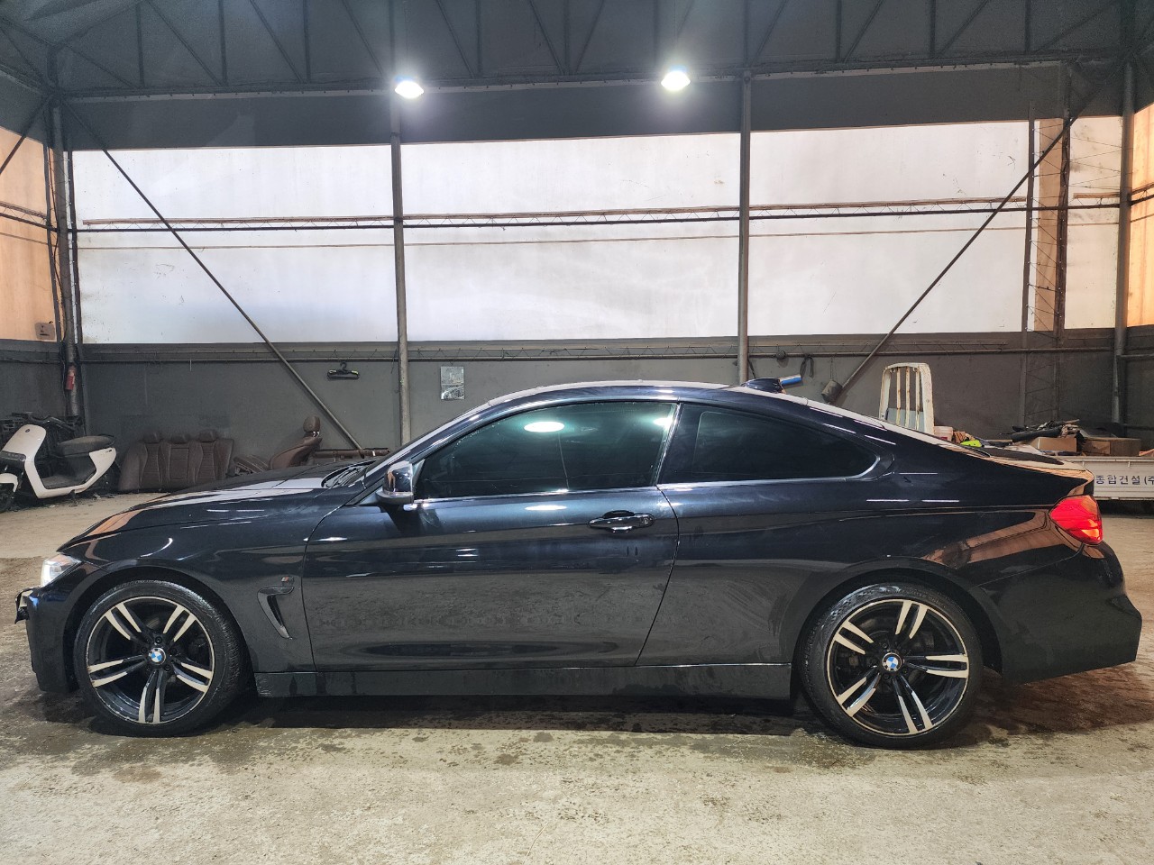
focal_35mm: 23
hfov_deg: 73.9
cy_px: 432
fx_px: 767
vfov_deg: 58.9
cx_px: 577
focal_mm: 6.4
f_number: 1.8
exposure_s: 1/120
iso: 160
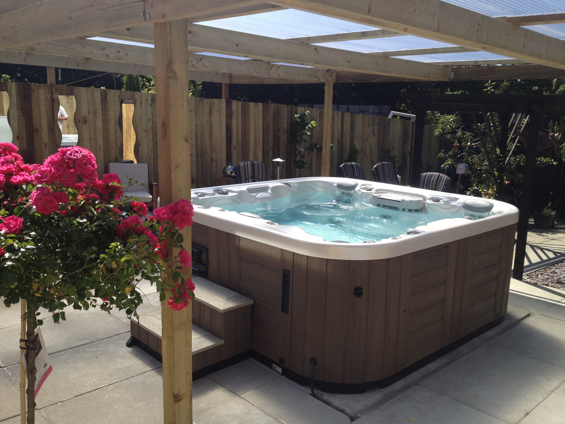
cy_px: 212
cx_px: 282
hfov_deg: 52.6
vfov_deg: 40.7
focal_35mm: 35
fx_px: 571
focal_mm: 4.28
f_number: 2.4
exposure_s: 1/1314
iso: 64
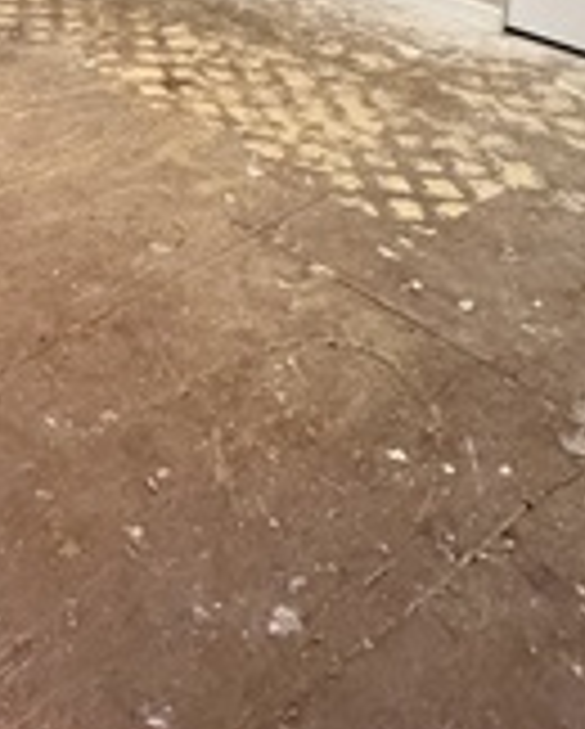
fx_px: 1166
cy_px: -212
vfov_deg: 28.6
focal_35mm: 54
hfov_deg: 26.2
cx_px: -45
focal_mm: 2.22
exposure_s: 1/60
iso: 800
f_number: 2.2
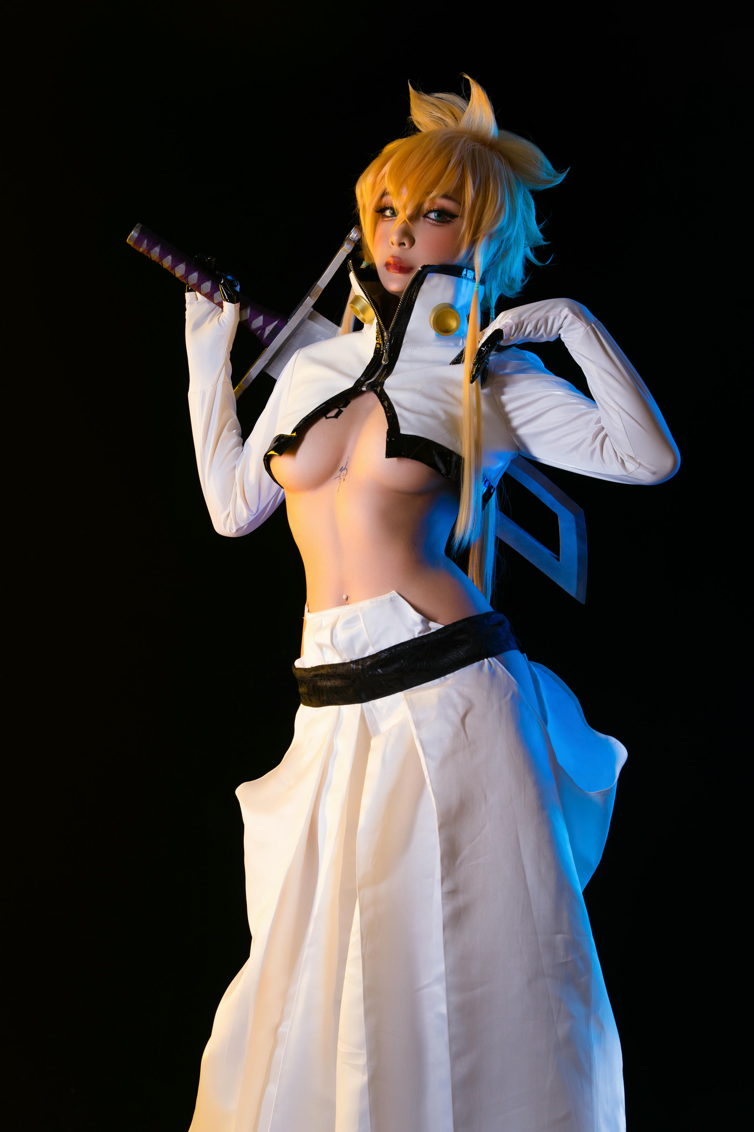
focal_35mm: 51
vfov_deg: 38.8
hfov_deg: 26.4
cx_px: 377
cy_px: 566
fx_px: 1605
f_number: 5
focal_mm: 51.1
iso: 400
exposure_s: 1/100
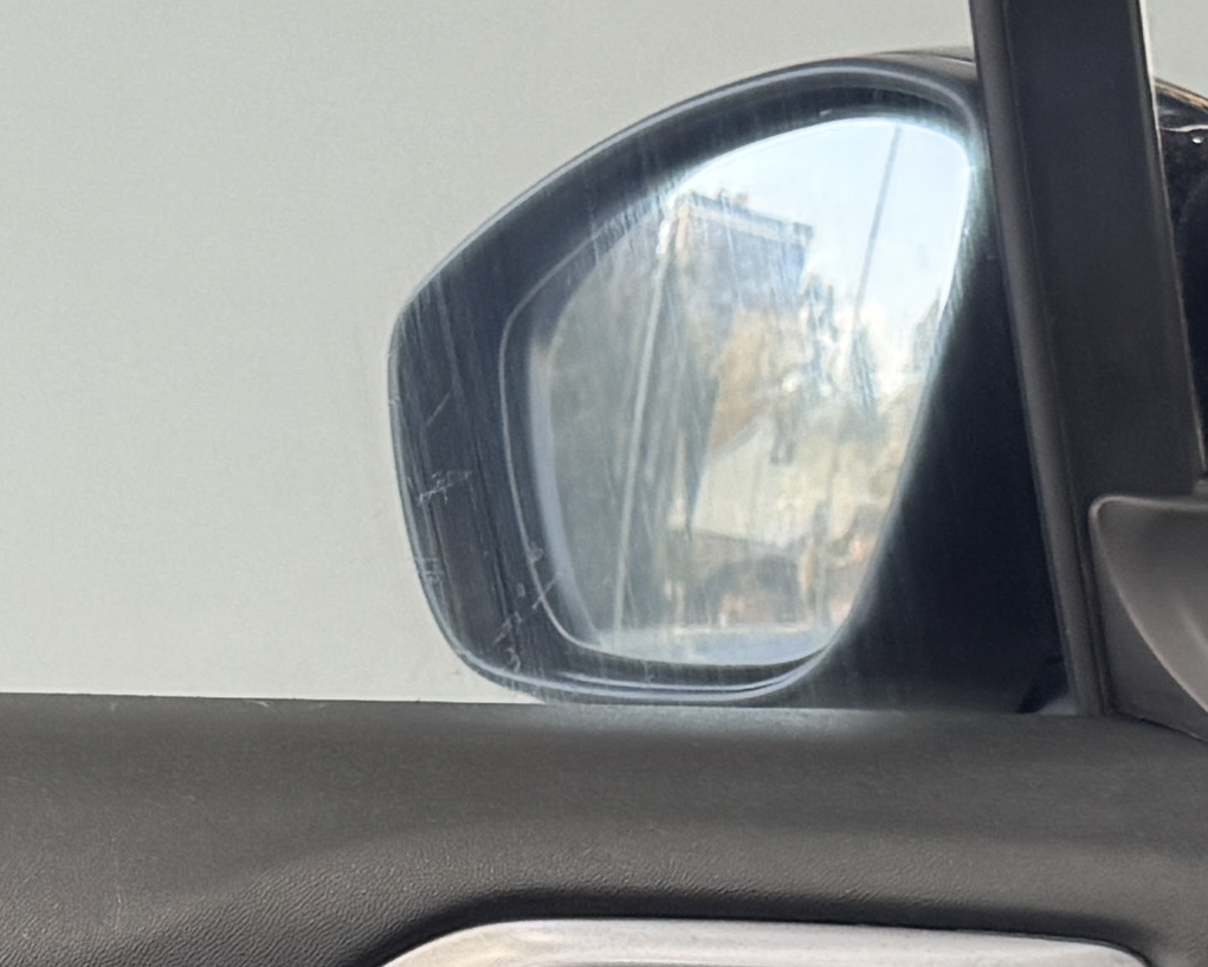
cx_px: -127
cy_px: 1298
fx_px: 4684
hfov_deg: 14.4
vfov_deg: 11.4
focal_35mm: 131
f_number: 1.78
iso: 160
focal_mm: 6.76
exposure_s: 1/121
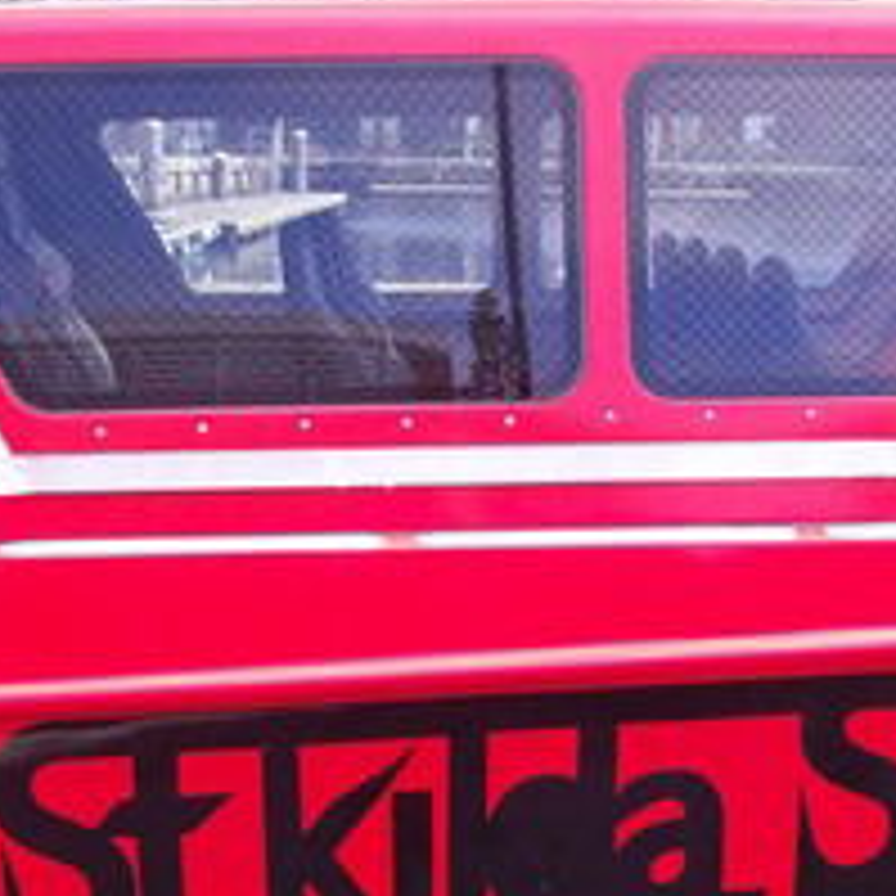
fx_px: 2108
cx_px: 617
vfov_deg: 23.8
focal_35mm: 72
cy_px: 617
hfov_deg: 23.8
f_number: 2.7
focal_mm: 6
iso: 80
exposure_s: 1/238
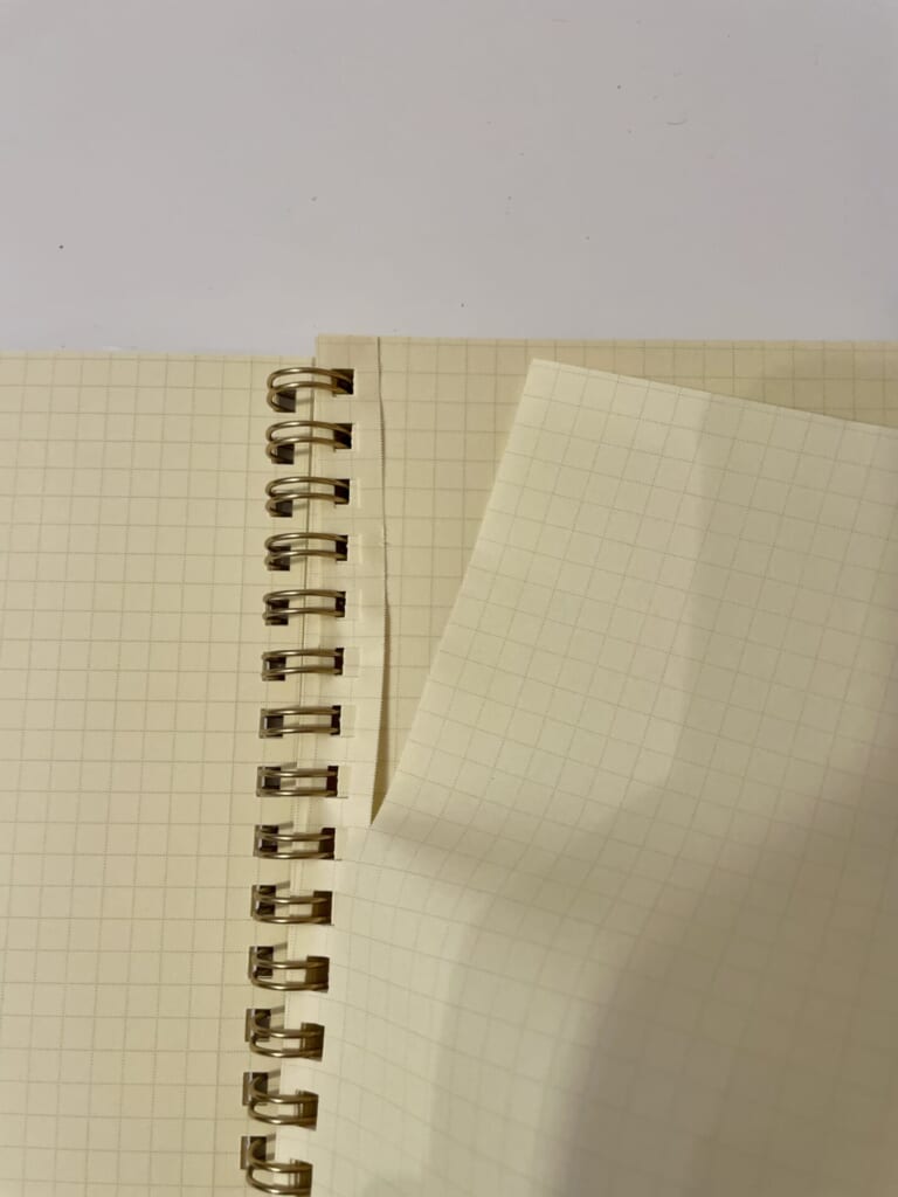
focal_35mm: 26
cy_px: 598
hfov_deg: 53.1
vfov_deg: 67.3
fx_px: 899
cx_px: 449
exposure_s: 1/60
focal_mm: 4.2
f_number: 1.6
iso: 200
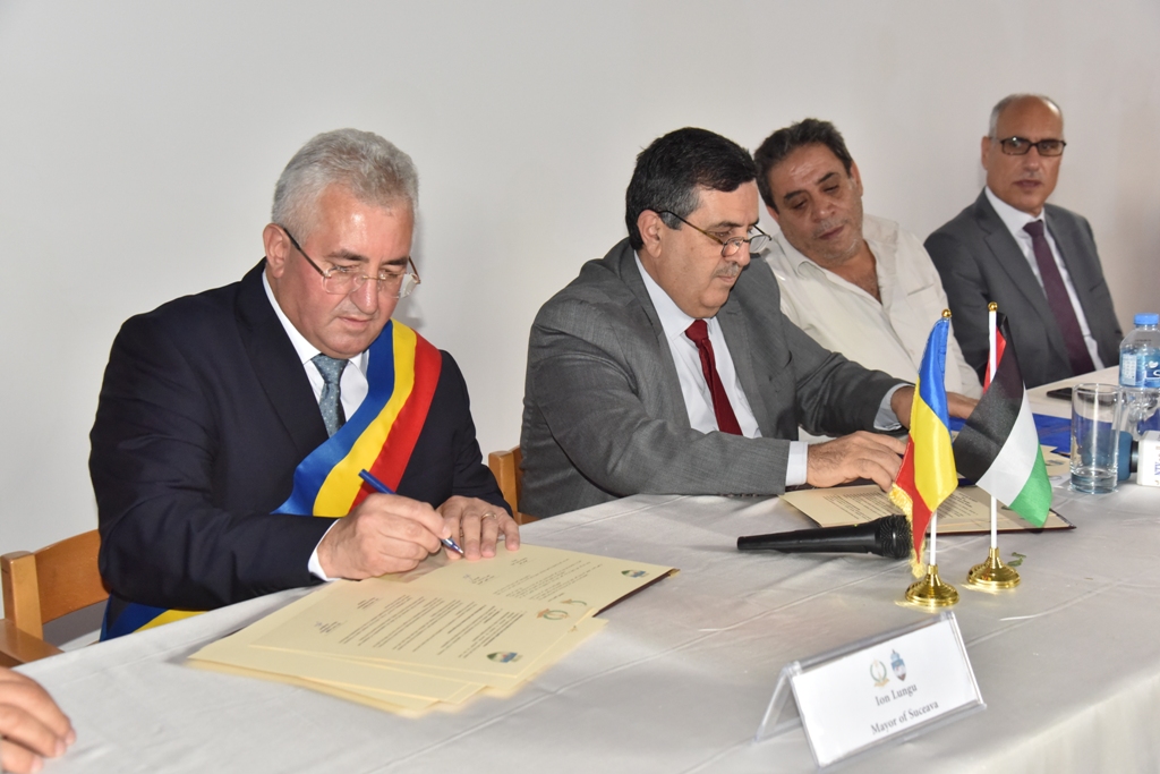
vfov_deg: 28.1
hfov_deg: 41.1
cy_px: 387
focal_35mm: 48
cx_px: 580
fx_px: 1547
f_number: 6.3
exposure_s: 1/125
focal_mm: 48
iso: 2500
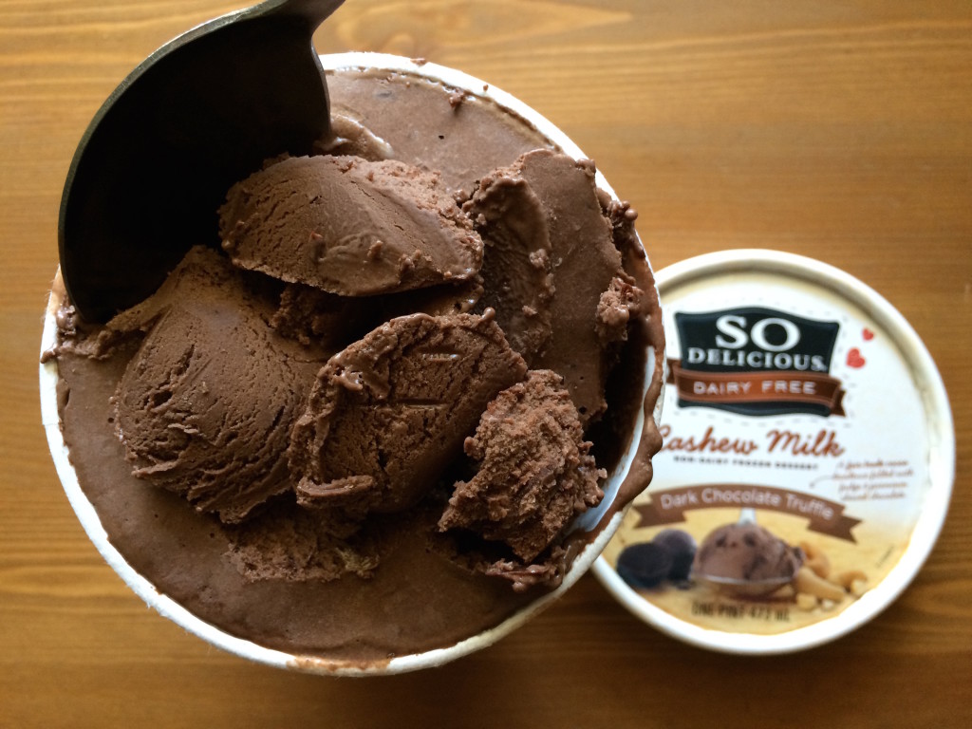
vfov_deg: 48.2
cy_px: 364
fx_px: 814
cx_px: 486
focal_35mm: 29
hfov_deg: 61.7
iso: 125
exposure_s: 1/30
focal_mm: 4.15
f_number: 2.2
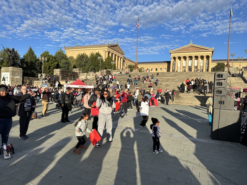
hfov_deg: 71.6
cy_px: 92
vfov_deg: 56.8
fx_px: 171
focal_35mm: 24
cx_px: 124
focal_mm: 6.86
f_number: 1.78
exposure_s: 1/3472
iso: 80
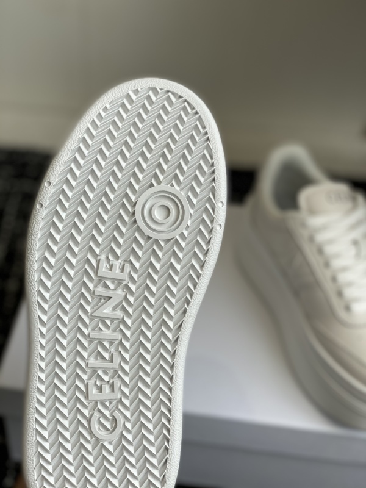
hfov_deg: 28.0
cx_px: 183
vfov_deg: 36.8
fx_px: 733
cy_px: 244
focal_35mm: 52
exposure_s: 1/505
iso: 20
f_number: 2
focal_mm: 6
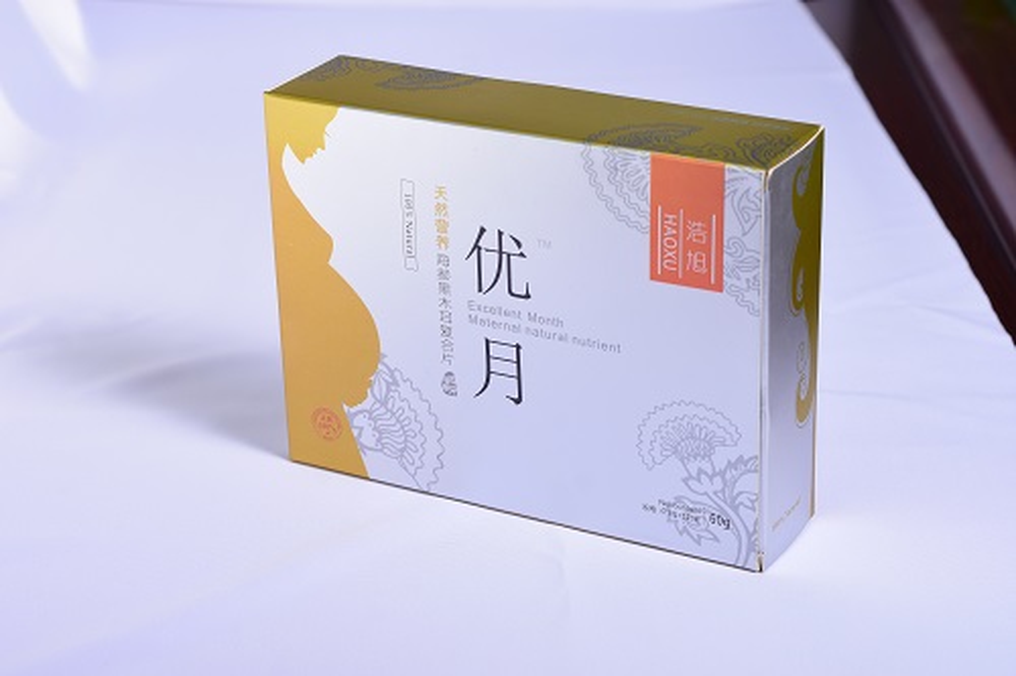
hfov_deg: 27.0
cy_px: 338
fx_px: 2116
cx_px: 508
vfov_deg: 18.2
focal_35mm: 75
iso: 100
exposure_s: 1/200
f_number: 5.6
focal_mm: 50
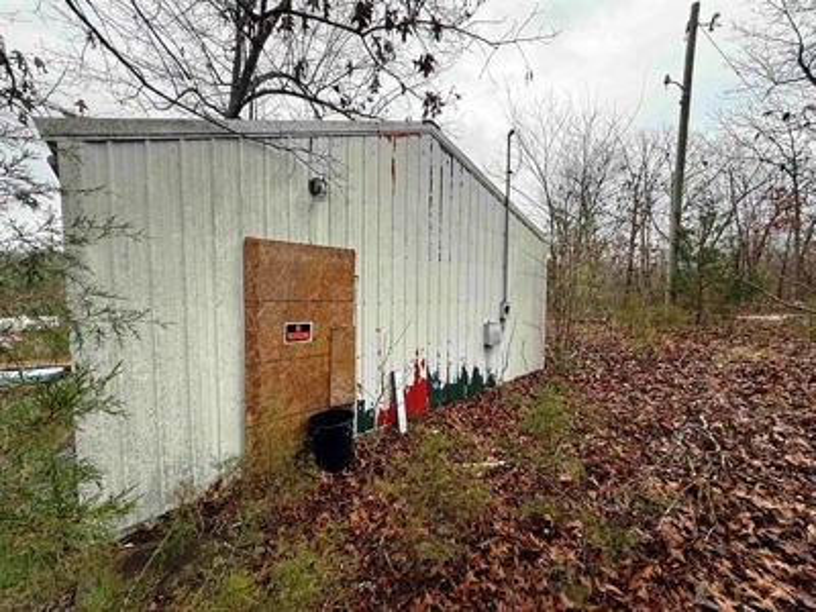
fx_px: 330
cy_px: 306
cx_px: 408
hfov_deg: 102.1
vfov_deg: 85.7
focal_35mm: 14
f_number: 2.2
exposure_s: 1/217
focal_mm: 2.22
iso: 50
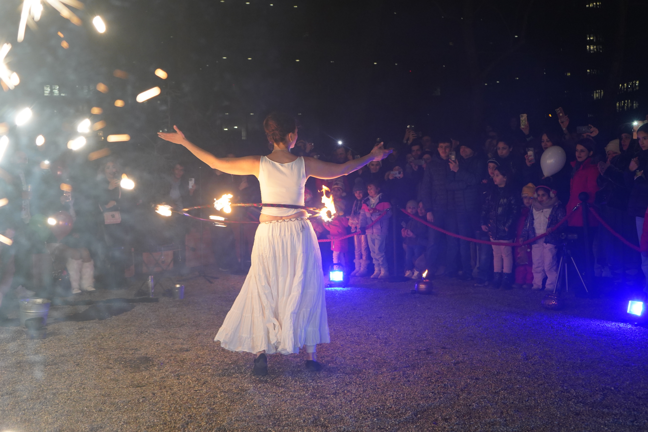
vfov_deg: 33.4
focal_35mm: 40
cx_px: 324
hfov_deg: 48.5
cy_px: 216
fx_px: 720
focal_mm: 40
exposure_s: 1/160
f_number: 4
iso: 3200
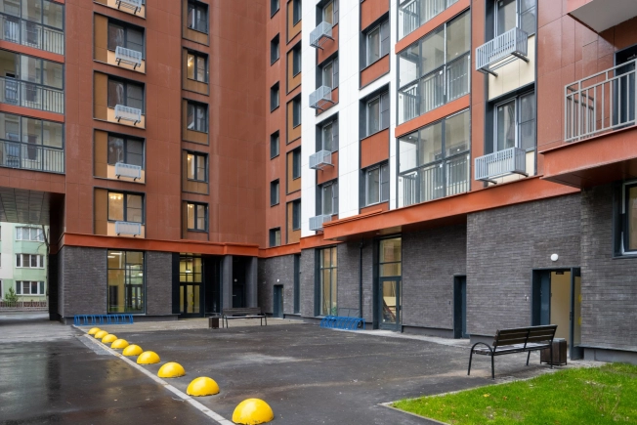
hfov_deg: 76.1
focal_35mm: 23
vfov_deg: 55.1
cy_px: 212
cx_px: 318
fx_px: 407
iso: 640
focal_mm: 23
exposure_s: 1/60
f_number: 5.6
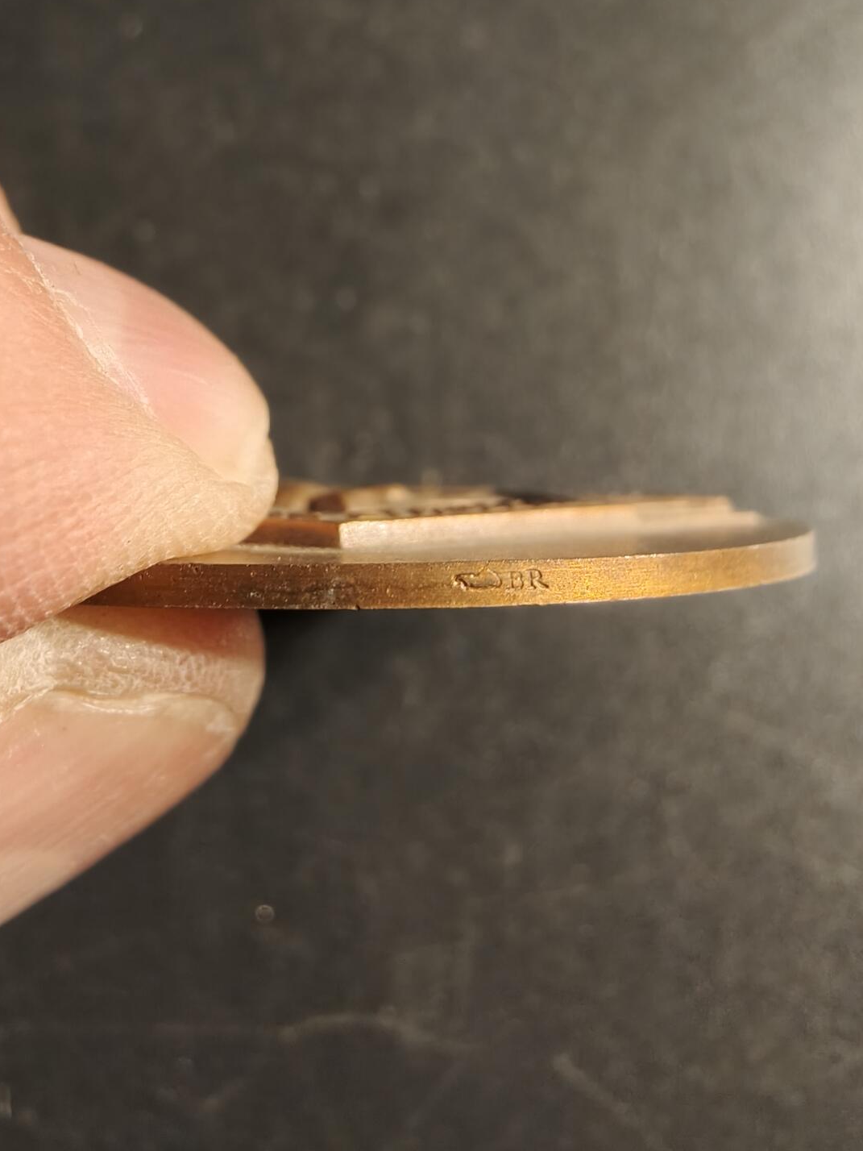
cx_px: 537
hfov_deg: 47.8
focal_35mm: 29
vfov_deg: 61.1
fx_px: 964
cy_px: 690
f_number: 2
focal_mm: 2.32
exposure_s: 1/96.7
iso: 200
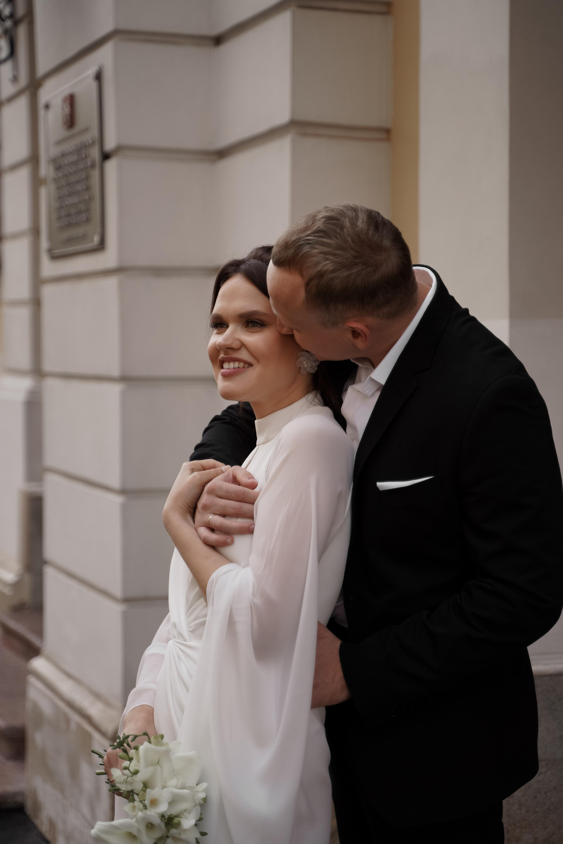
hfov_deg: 20.0
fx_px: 1595
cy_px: 422
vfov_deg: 29.7
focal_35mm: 68
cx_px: 282
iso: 200
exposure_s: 1/1250
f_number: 2.8
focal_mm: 68
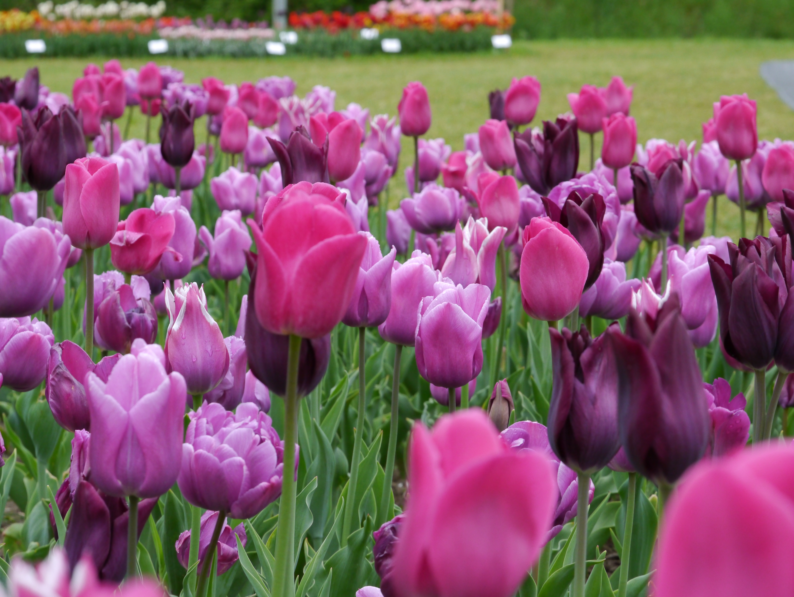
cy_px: 298
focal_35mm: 144
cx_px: 397
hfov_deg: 13.7
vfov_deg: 10.3
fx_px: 3304
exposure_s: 1/160
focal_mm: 72
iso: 640
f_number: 10
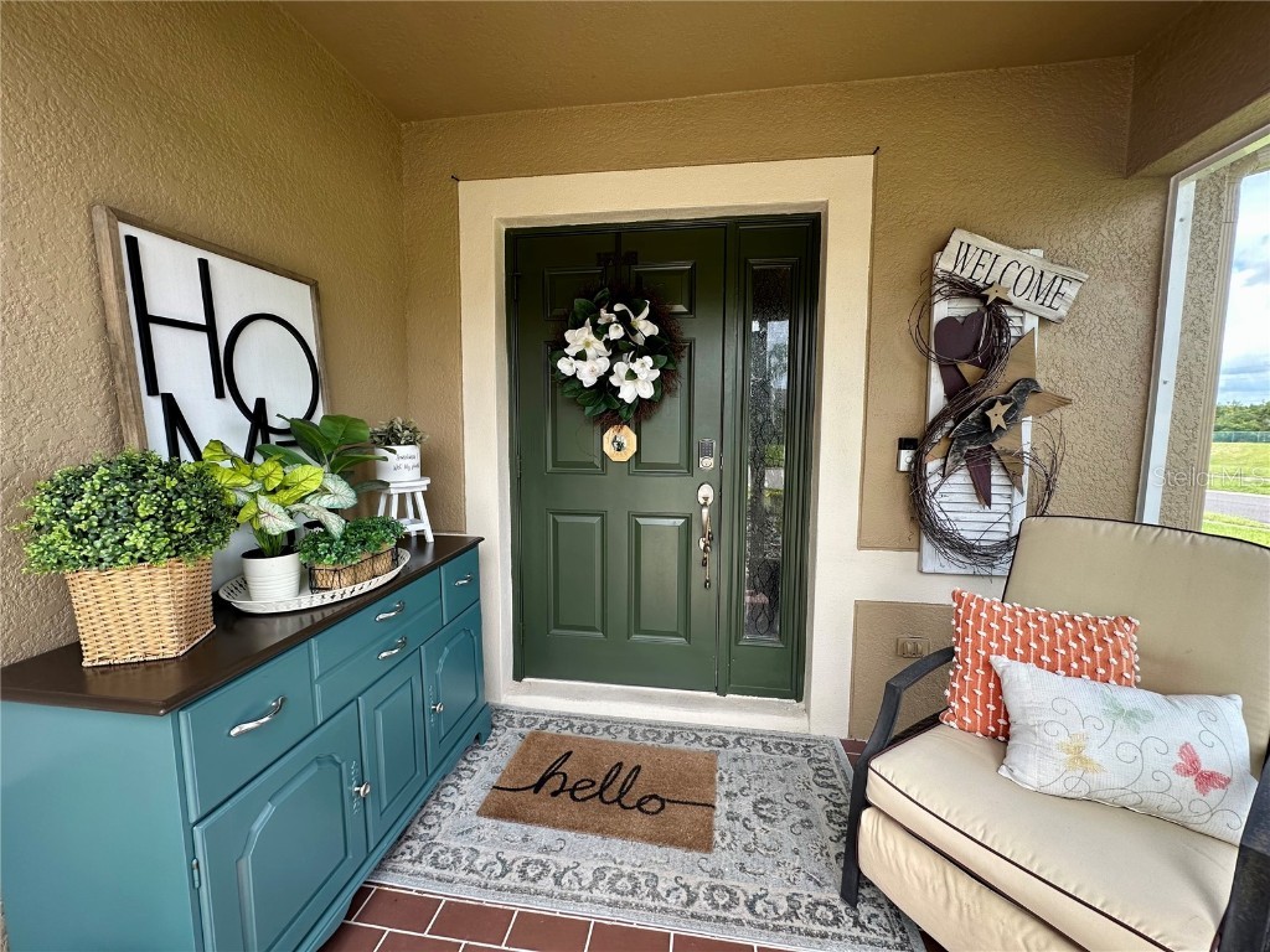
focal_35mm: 14
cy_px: 476
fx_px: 514
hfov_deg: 102.1
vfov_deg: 85.7
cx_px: 635
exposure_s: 1/149
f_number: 2.2
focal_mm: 2.22
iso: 40
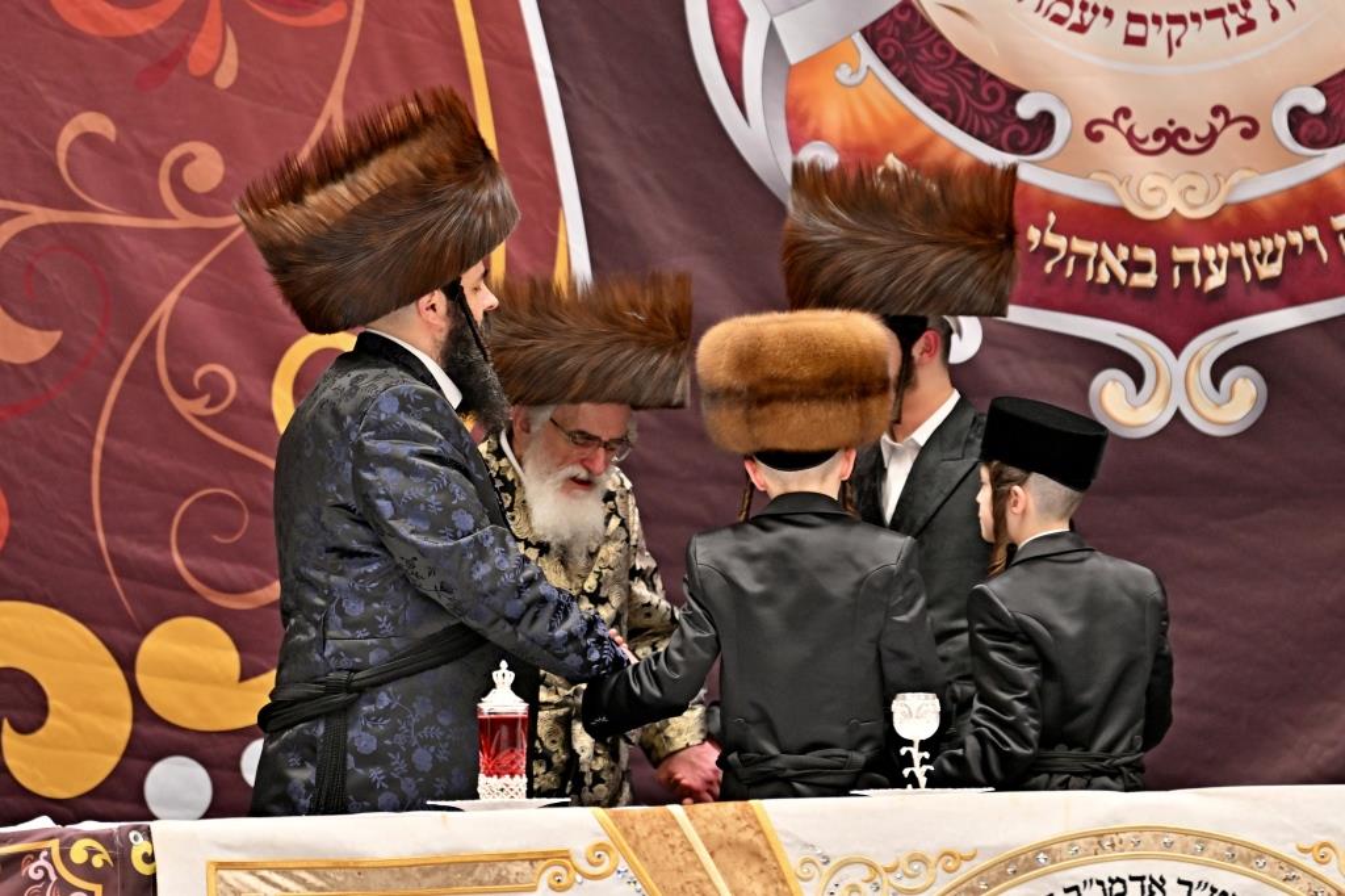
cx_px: 672
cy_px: 448
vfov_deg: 4.8
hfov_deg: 7.2
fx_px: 10644
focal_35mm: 285
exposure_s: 1/400
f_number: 2.8
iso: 500
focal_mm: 190
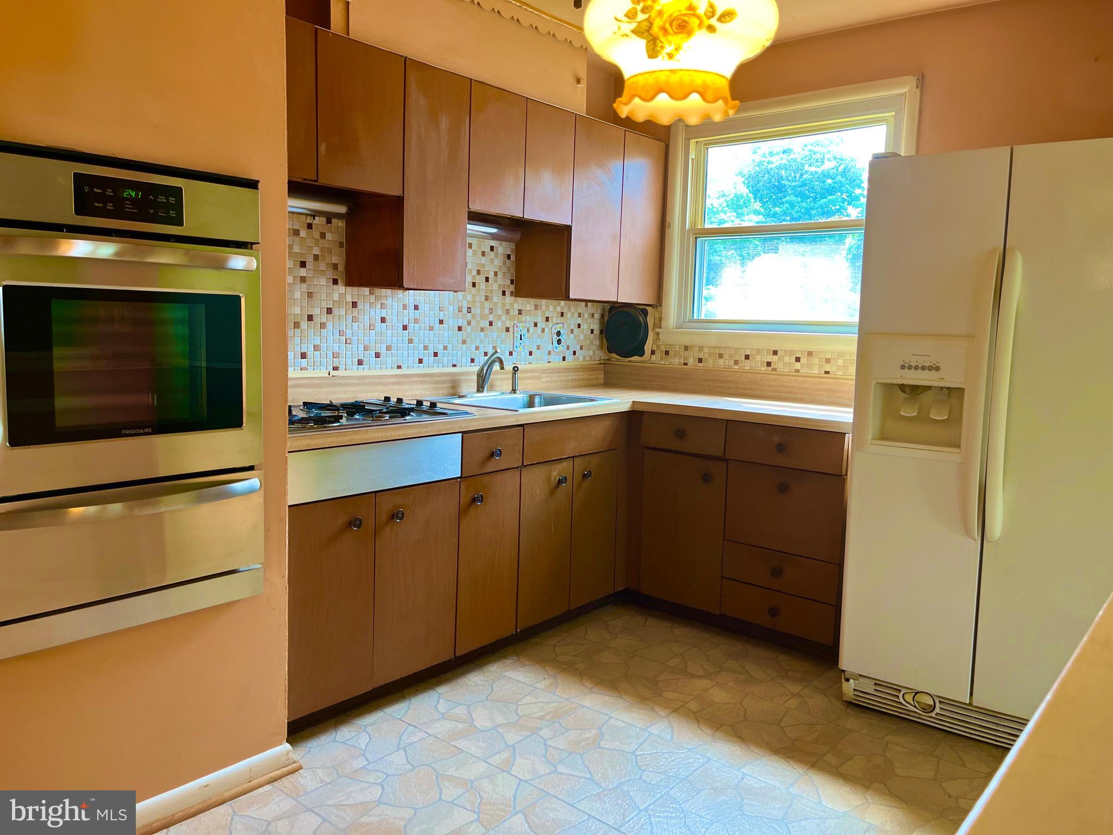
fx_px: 836
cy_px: 418
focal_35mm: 26
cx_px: 556
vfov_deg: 53.1
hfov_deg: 67.3
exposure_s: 1/120
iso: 100
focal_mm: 5.1
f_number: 1.6
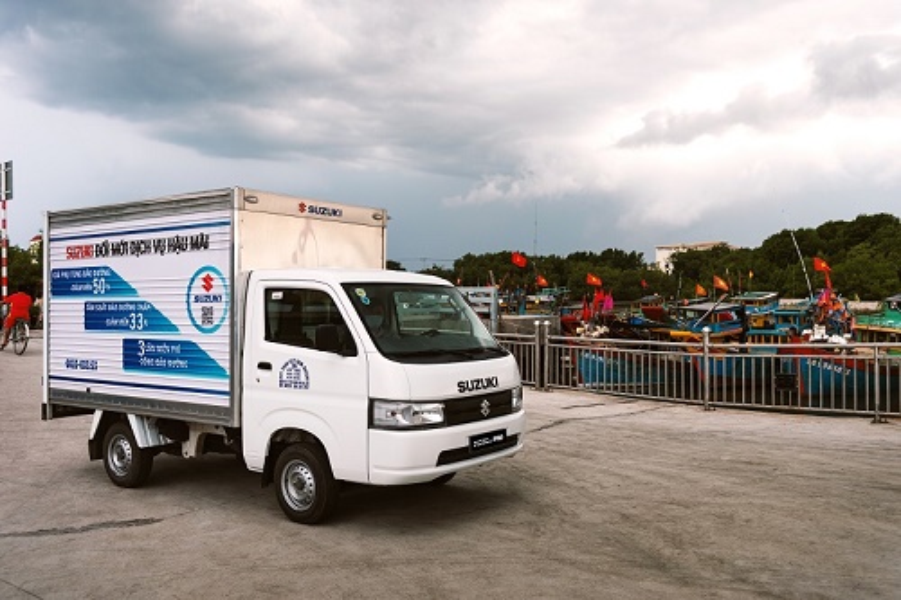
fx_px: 801
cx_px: 450
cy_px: 300
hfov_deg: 58.7
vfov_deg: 41.1
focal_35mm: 32
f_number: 4
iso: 180
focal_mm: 32
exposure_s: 1/250
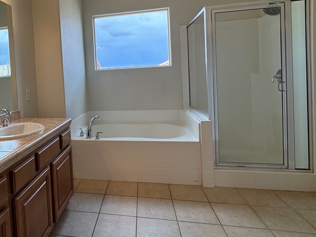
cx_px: 88
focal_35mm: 25
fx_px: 228
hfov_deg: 66.1
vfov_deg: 54.1
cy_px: 84
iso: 40
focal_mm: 2.22
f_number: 2.2
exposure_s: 1/225
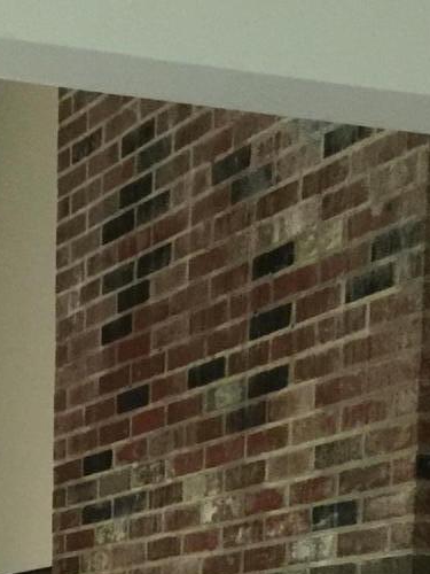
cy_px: 983
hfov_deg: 12.6
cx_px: -36
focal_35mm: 116
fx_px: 1921
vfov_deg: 15.1
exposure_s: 1/15
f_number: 2.2
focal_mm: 4.15
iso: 125
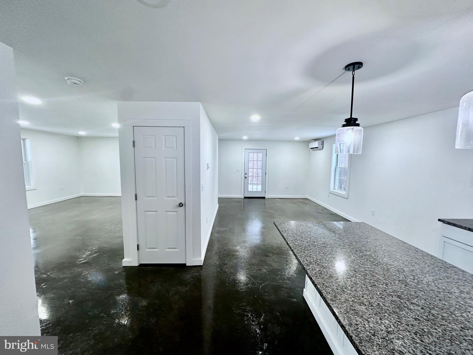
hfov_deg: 102.1
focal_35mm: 14
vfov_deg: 85.7
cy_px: 178
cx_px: 236
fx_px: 191
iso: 160
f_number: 2.2
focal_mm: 2.22
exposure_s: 1/60
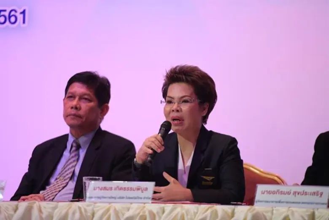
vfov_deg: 6.9
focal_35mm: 200
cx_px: 164
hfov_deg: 10.3
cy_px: 110
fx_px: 1828
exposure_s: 1/200
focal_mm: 200
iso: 1600
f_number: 2.8
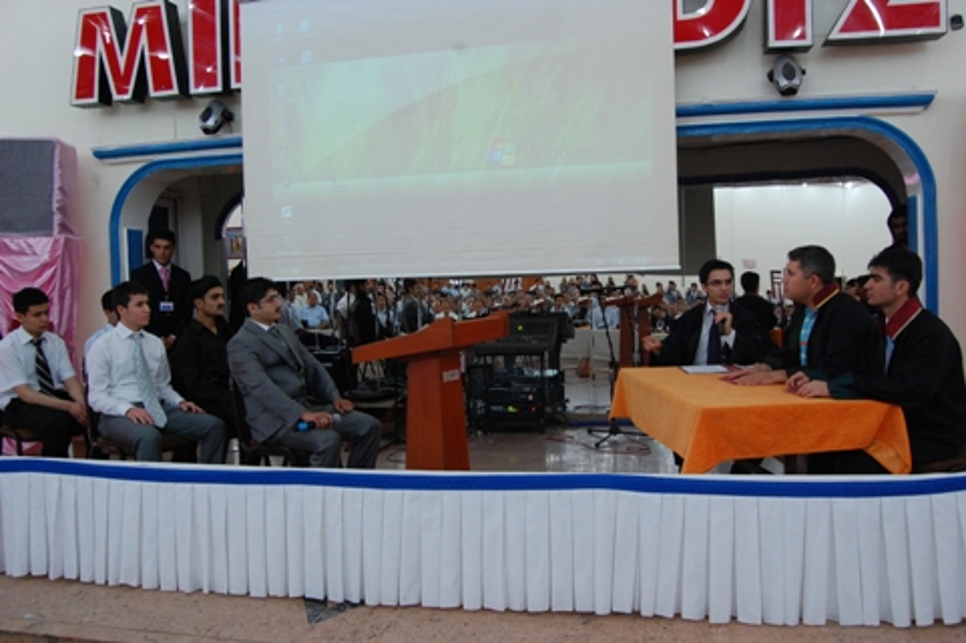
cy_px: 322
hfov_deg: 67.4
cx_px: 483
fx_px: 724
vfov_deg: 47.9
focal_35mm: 27
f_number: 6.3
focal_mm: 18
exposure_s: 1/25
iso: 800
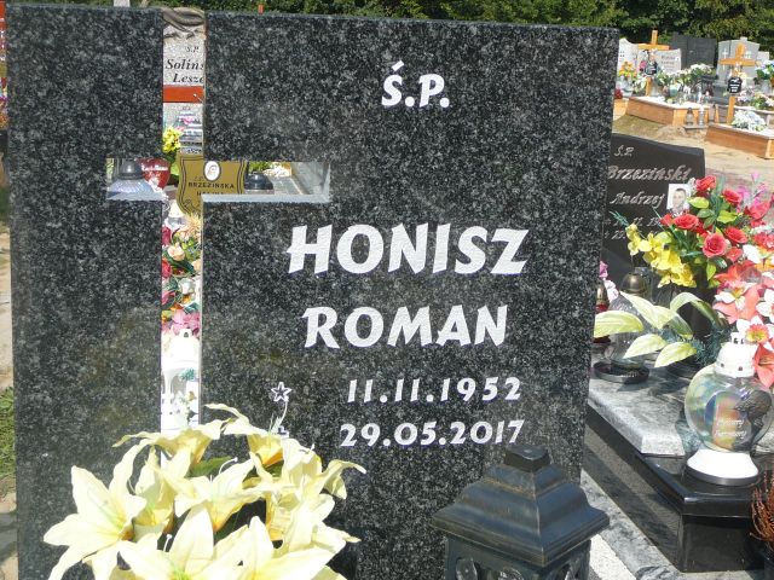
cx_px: 387
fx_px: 1230
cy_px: 290
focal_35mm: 55
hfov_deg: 34.9
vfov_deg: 26.6
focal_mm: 8.2
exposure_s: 1/800
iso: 80
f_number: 3.5
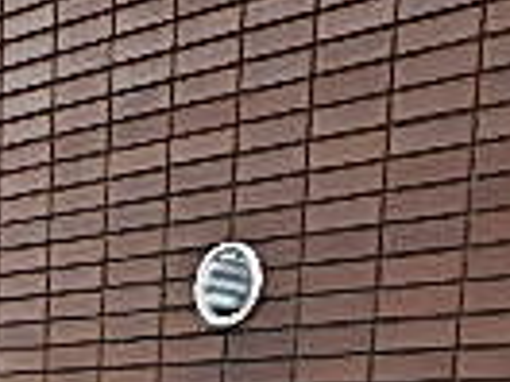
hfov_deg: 18.0
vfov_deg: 12.0
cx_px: -151
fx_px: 1503
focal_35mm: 102
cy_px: 891
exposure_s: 1/80
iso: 125
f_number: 3.5
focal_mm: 3.7
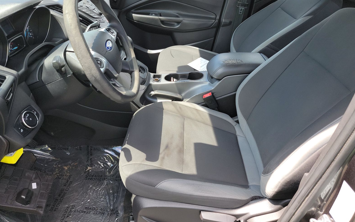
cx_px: 180
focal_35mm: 26
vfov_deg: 47.4
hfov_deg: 70.4
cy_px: 93
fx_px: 251
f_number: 1.8
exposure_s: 1/119
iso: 55
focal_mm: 6.7
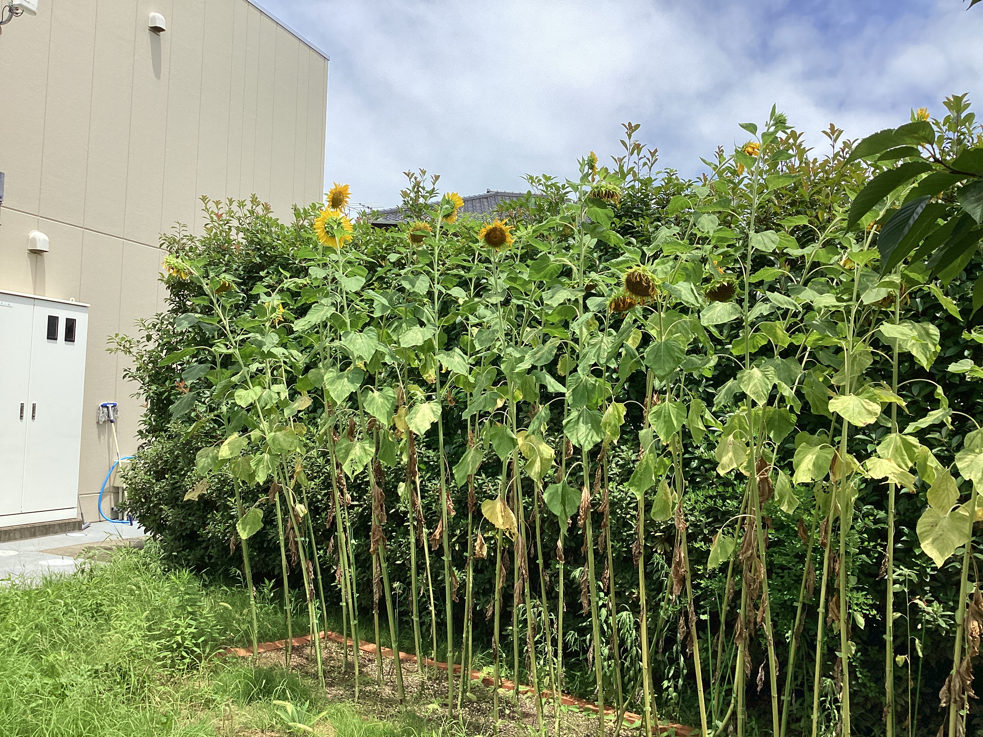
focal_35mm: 31
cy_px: 368
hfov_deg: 58.4
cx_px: 492
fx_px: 880
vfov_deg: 45.4
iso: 25
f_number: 2.4
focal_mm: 3.3
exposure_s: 1/1045
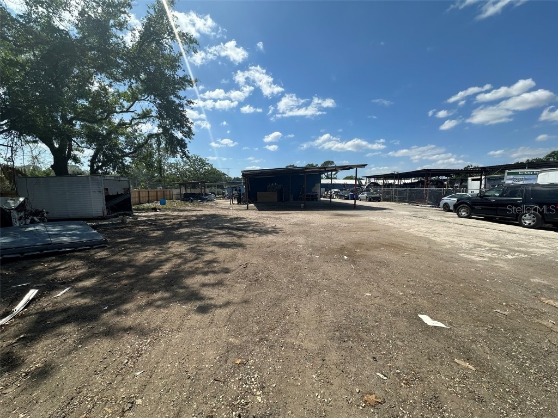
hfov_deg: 102.1
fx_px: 226
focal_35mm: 14
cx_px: 279
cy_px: 209
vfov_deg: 85.7
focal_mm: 2.22
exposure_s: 1/2747
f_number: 2.2
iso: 50
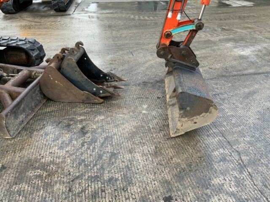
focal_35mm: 29
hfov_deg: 61.7
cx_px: 135
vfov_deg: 48.2
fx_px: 226
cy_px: 101
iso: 50
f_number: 1.8
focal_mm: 3
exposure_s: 1/122
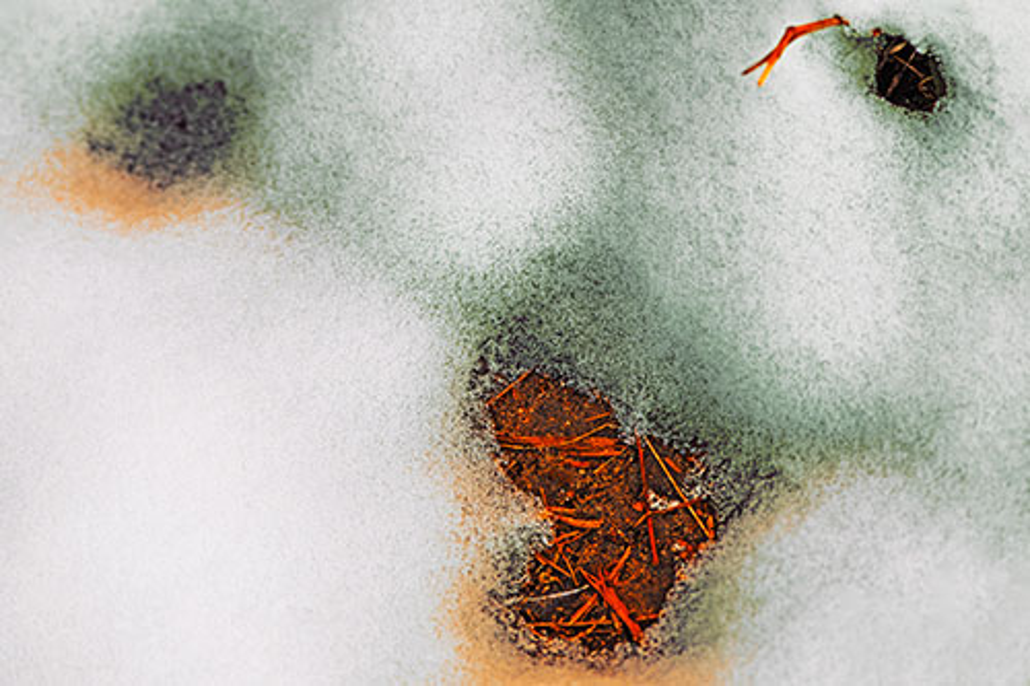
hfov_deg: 9.8
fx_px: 6006
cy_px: 343
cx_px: 515
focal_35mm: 210
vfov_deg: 6.5
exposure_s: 1/250
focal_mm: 210
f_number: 7.1
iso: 64
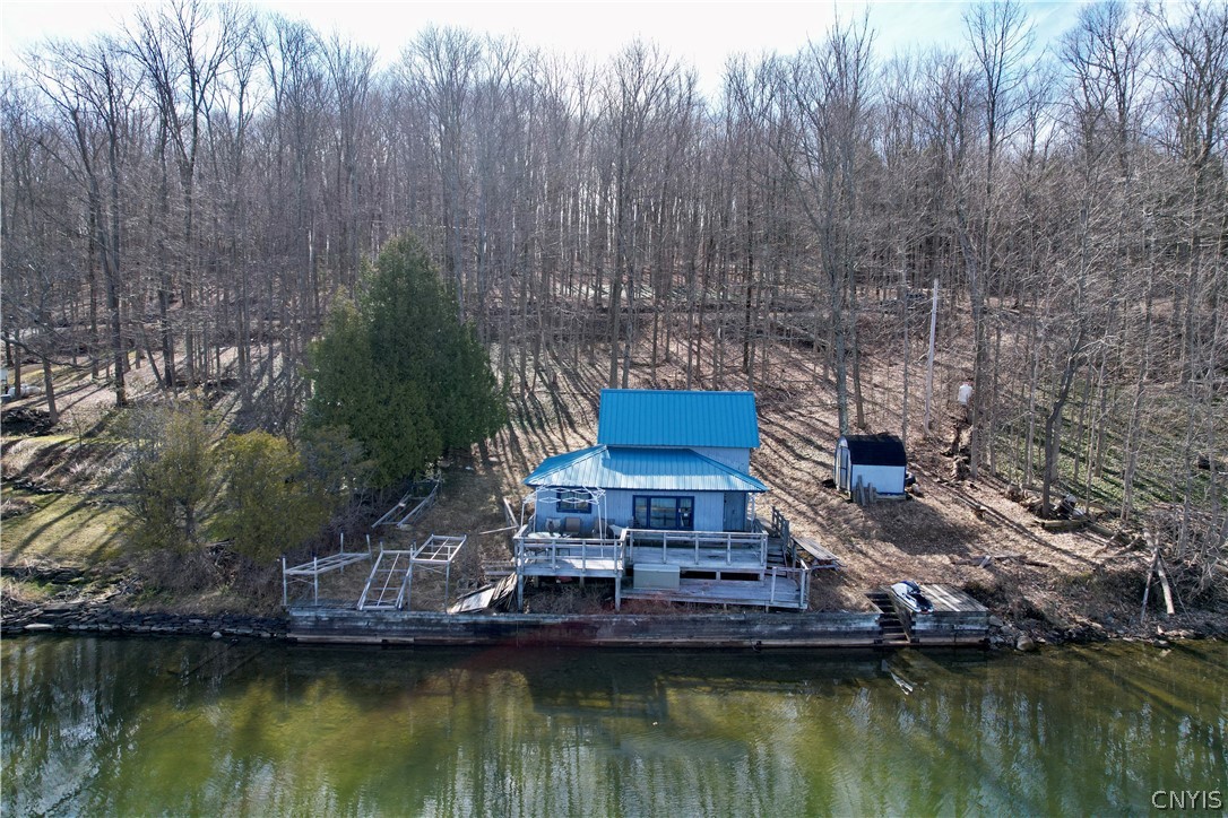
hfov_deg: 78.6
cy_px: 409
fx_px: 750
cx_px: 614
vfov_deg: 57.2
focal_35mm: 22
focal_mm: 8.38
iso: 200
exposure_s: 1/725
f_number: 2.8
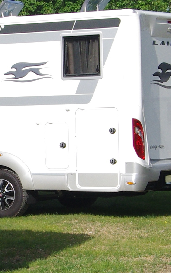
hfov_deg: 7.4
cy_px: 153
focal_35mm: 178
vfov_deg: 11.8
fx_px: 1327
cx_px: 24
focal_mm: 24
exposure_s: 1/400
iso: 400
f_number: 8
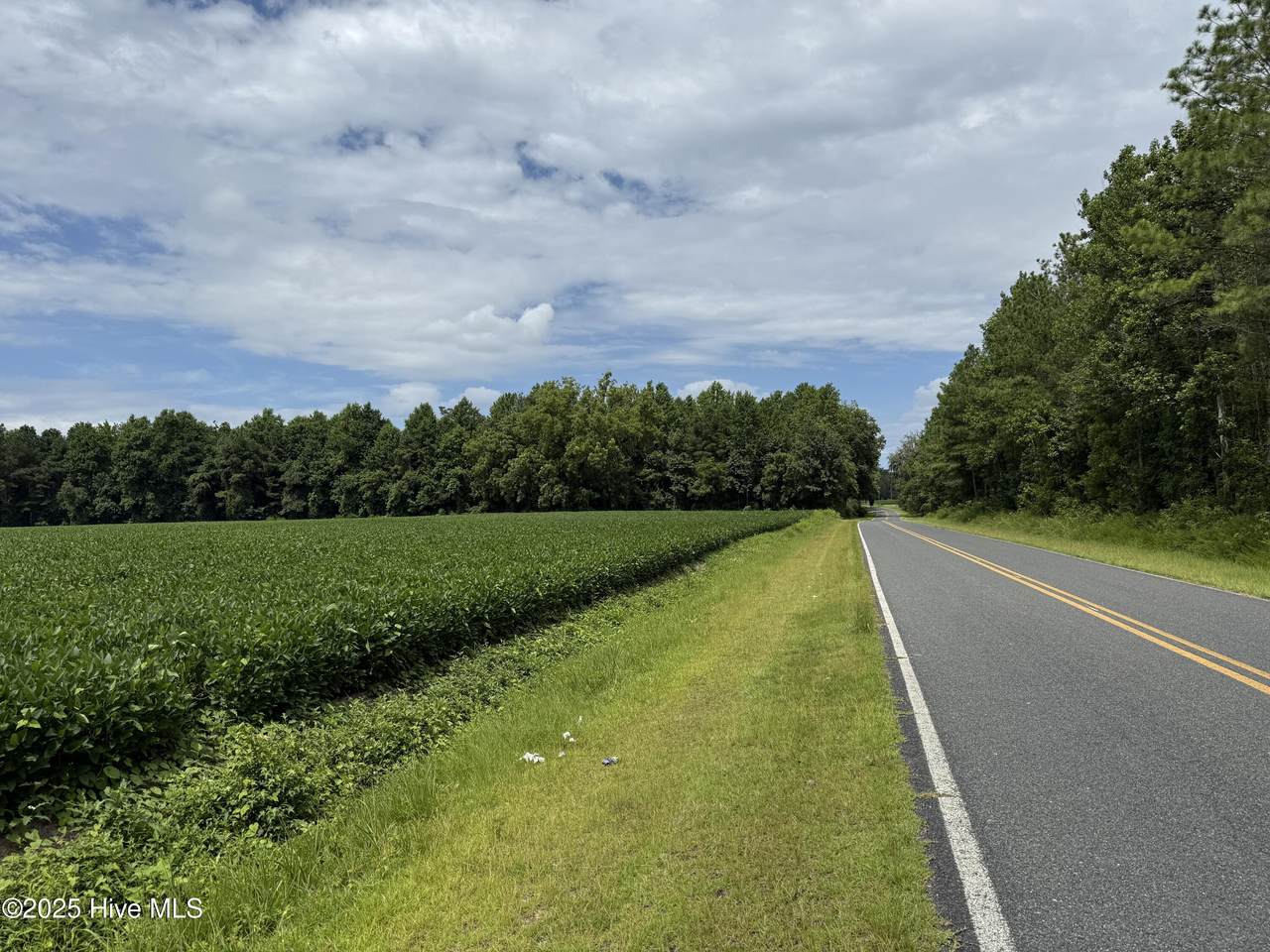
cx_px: 635
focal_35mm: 24
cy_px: 476
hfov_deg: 71.6
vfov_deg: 56.8
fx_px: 881
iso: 80
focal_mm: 6.76
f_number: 1.78
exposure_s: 1/8130
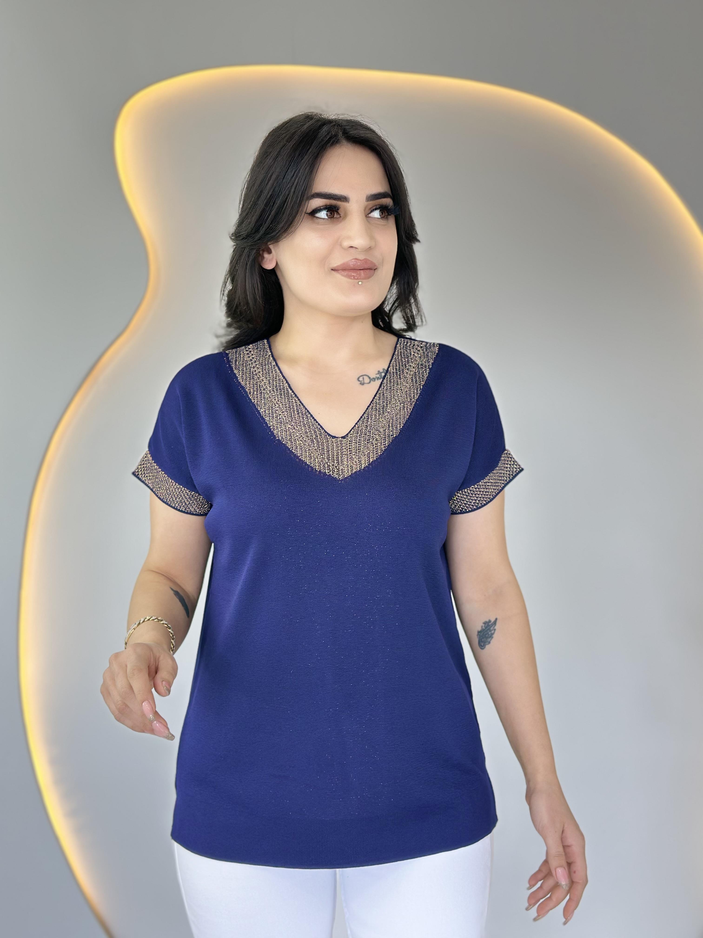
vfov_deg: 39.7
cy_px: 469
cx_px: 352
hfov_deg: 30.3
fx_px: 1300
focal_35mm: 48
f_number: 1.78
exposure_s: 1/100
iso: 80
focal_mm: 6.86
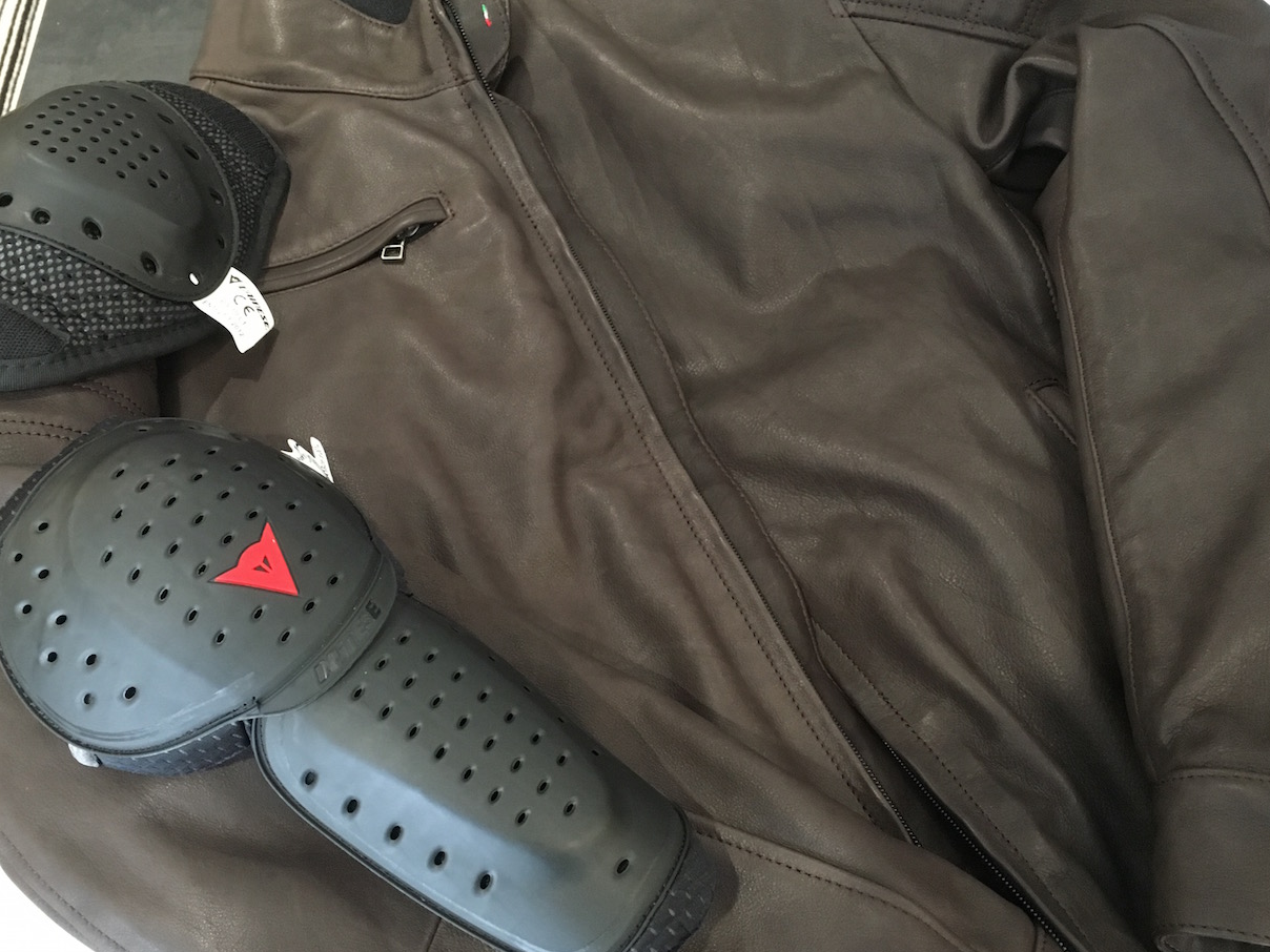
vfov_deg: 39.6
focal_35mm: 36
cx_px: 586
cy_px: 506
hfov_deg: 51.3
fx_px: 1321
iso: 200
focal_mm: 4.15
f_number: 2.2
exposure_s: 1/20
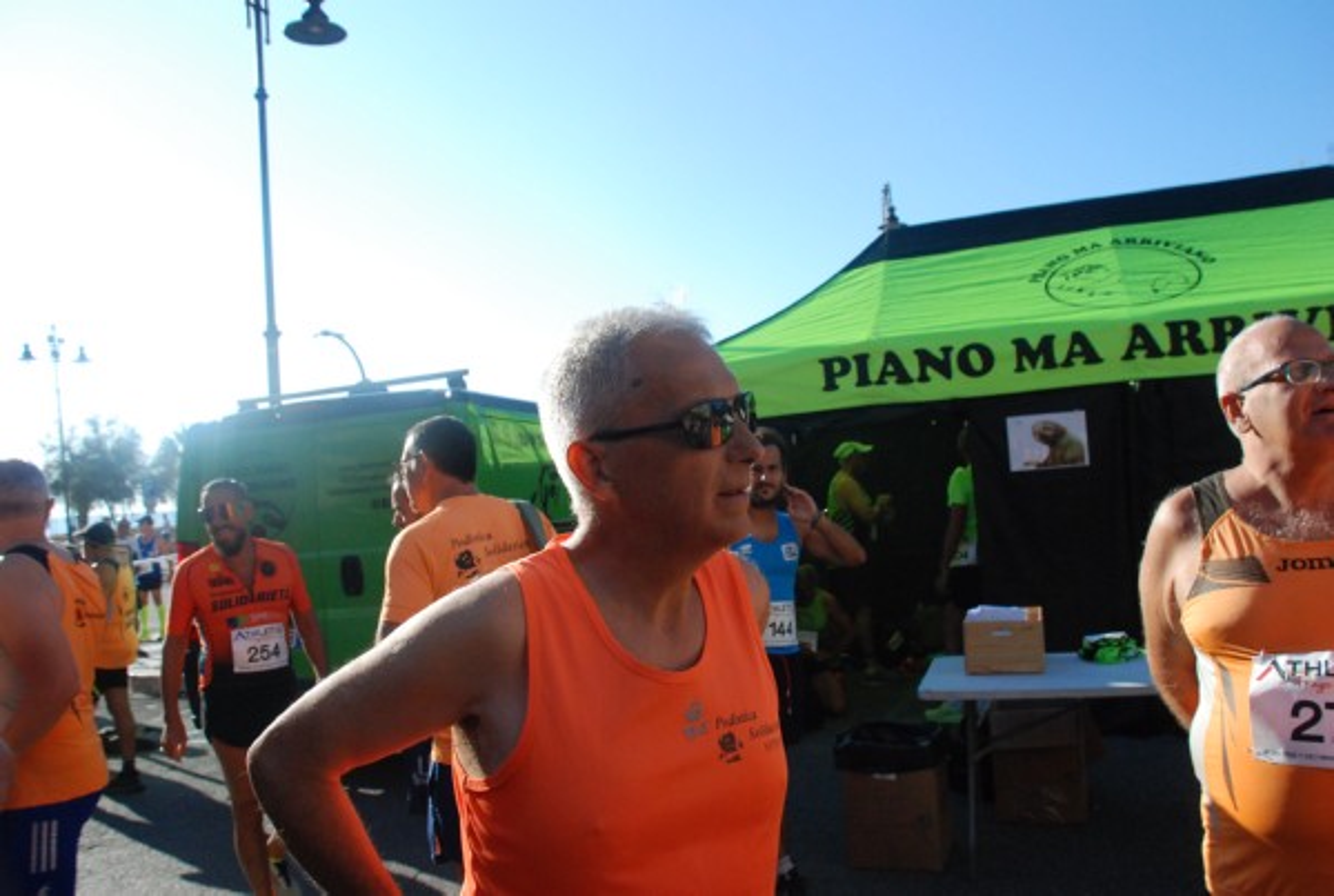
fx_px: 1114
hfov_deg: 61.8
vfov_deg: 43.8
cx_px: 667
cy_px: 448
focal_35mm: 30
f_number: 6.3
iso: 1000
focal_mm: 20
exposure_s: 1/1600
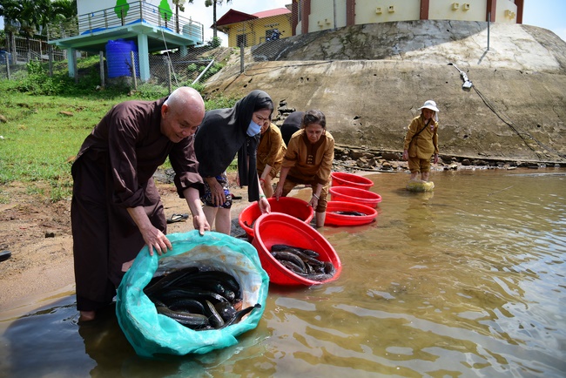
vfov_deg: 53.2
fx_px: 377
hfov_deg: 73.7
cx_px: 283
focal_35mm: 24
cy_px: 189
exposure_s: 1/2000
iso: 320
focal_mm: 24
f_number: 4
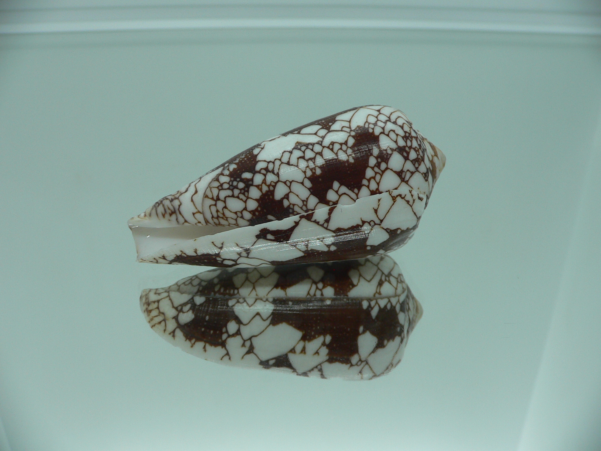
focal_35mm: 35
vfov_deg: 40.7
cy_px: 226
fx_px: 608
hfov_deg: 52.6
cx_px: 300
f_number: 2.8
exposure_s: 1/60
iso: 80
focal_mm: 4.6
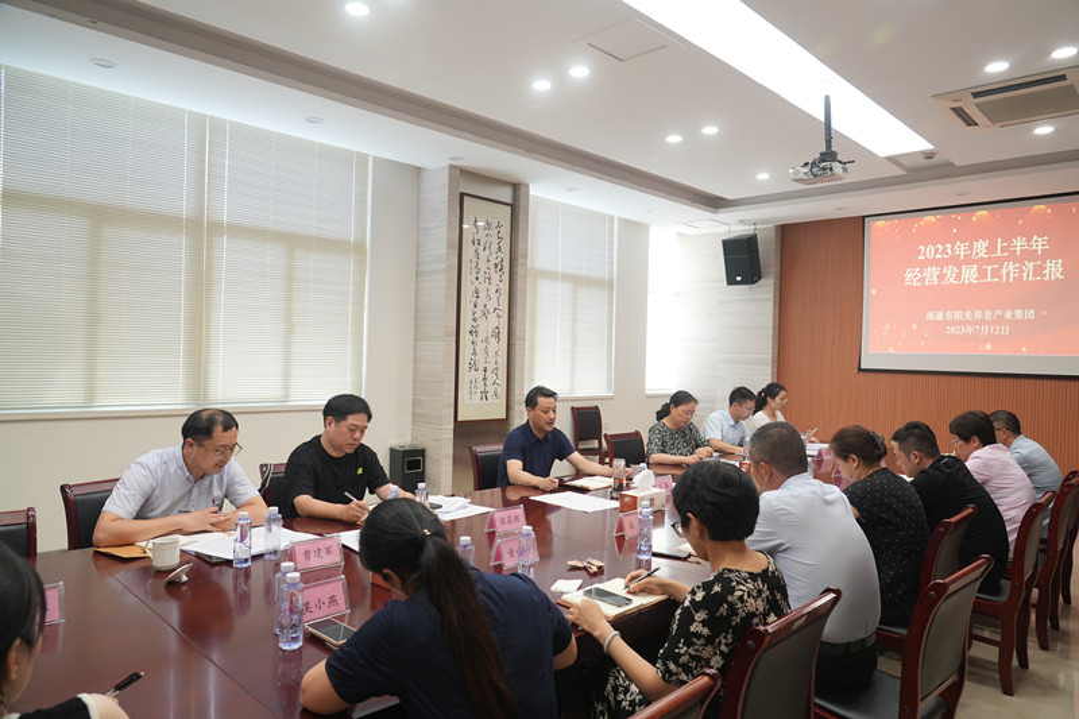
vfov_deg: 53.1
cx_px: 540
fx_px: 719
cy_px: 360
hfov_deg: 73.8
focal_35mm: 24
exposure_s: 1/30
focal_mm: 24
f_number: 5
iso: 640
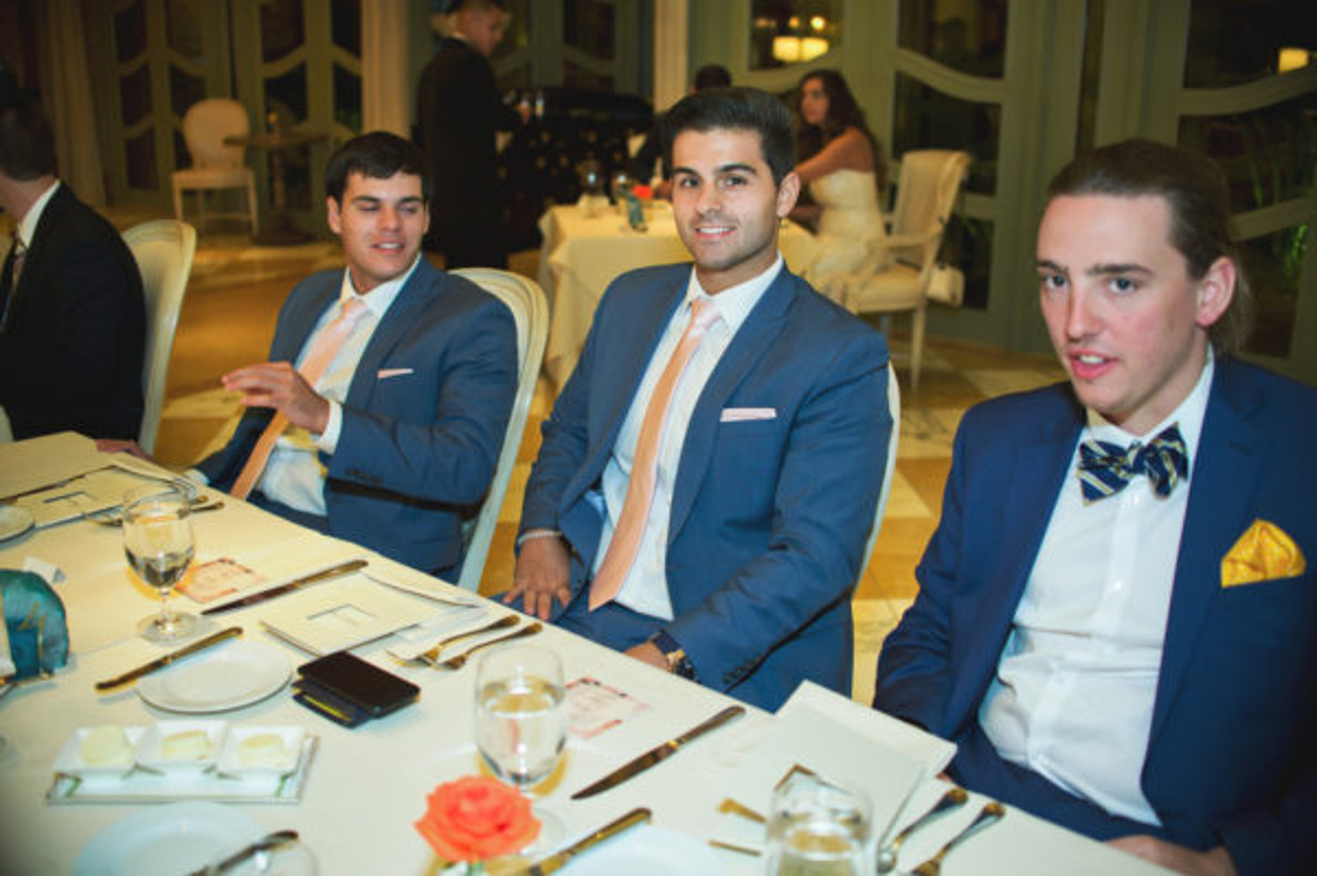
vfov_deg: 37.8
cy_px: 438
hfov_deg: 54.5
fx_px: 1279
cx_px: 658
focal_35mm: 35
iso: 1250
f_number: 2.8
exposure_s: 1/100
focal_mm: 35
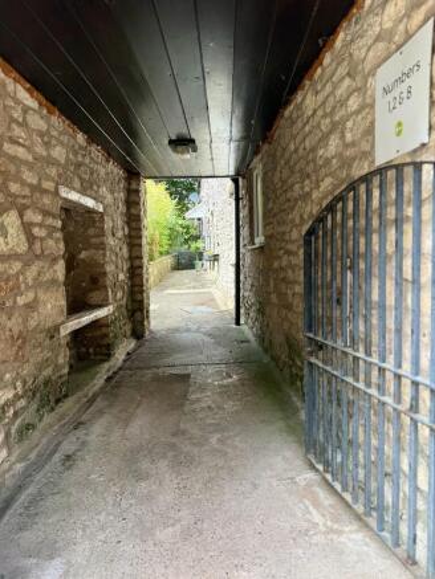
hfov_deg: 56.8
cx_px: 218
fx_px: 402
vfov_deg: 71.6
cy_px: 290
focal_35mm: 24
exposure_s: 1/702
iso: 80
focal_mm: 6.76
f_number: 1.78
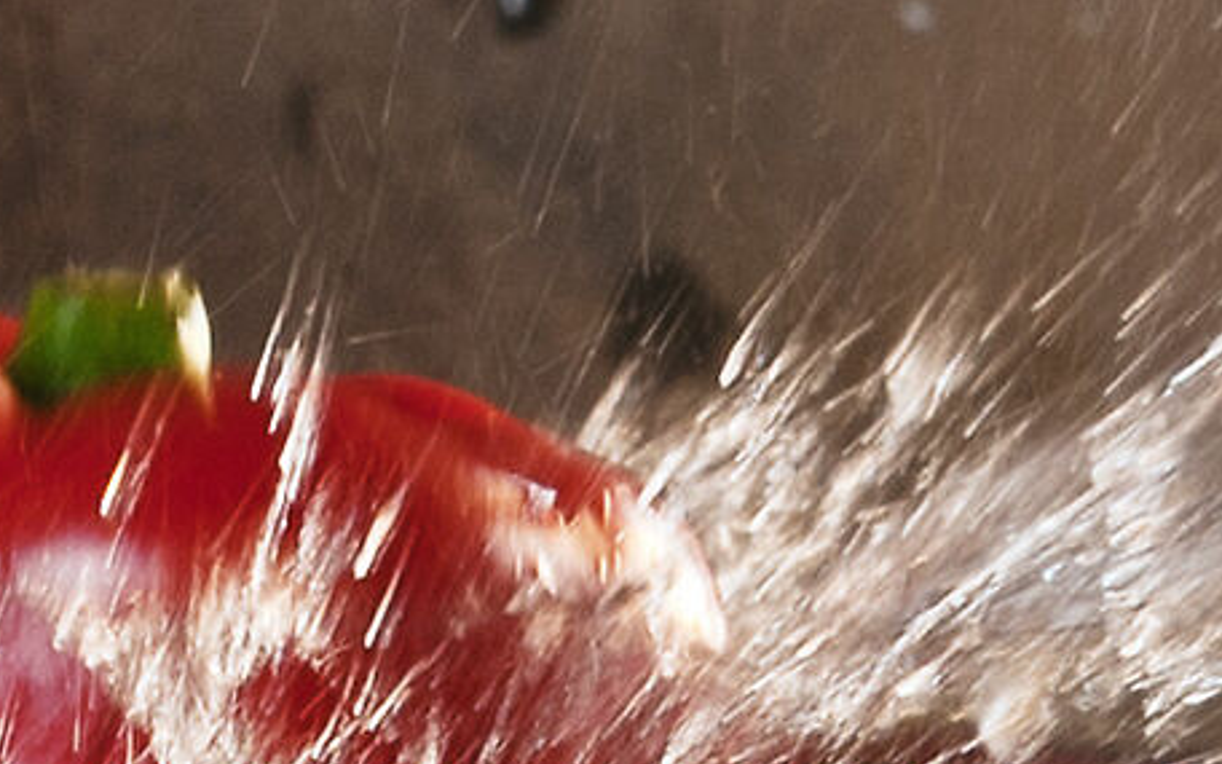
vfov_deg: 2.7
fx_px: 16419
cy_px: 972
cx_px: 303
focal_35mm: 493
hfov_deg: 4.3
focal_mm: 92
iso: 125
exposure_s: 1/250
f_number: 14
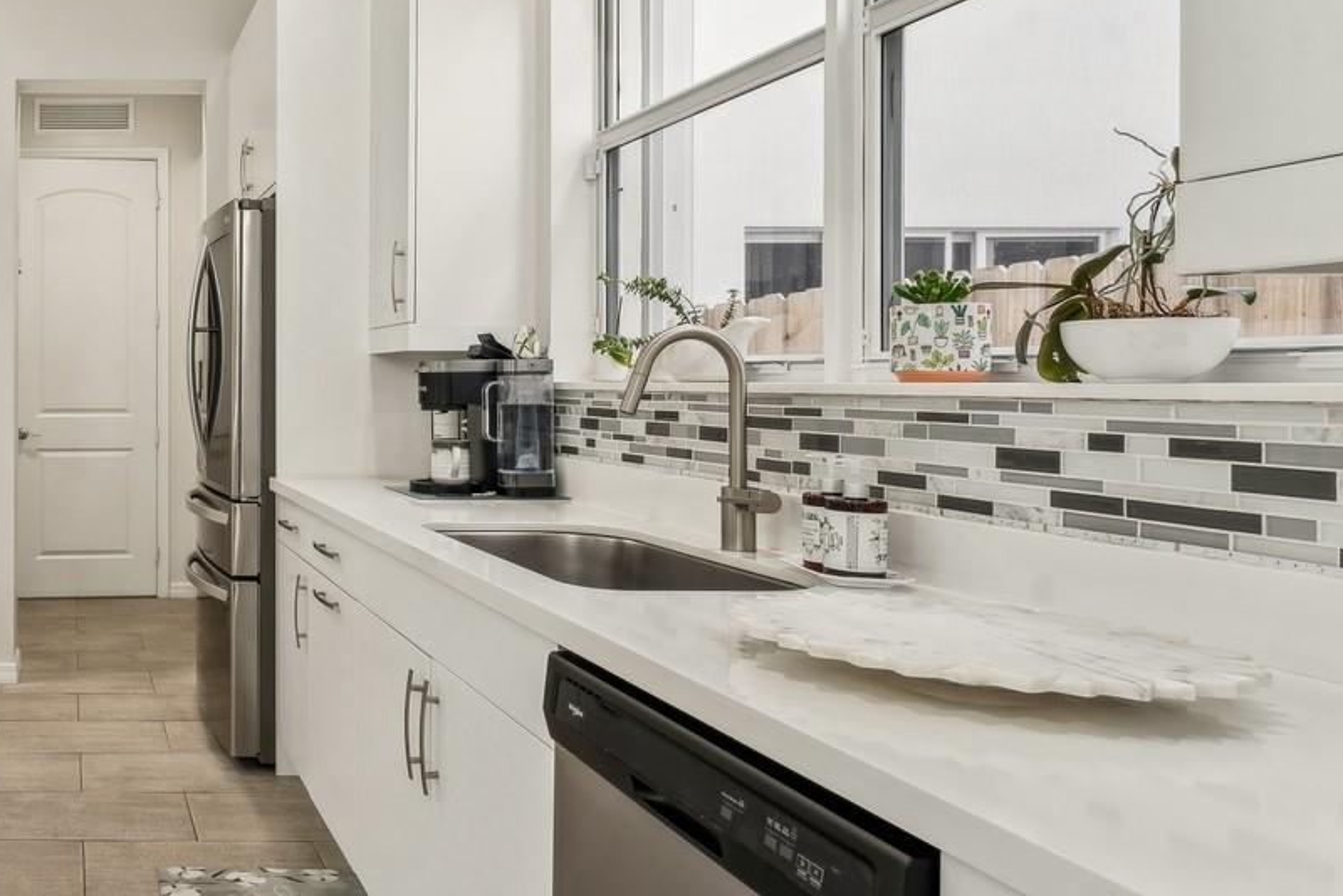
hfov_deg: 54.1
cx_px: 59
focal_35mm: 28
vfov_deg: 46.4
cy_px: 422
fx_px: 1045
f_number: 9
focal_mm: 14
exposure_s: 1/13
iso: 200
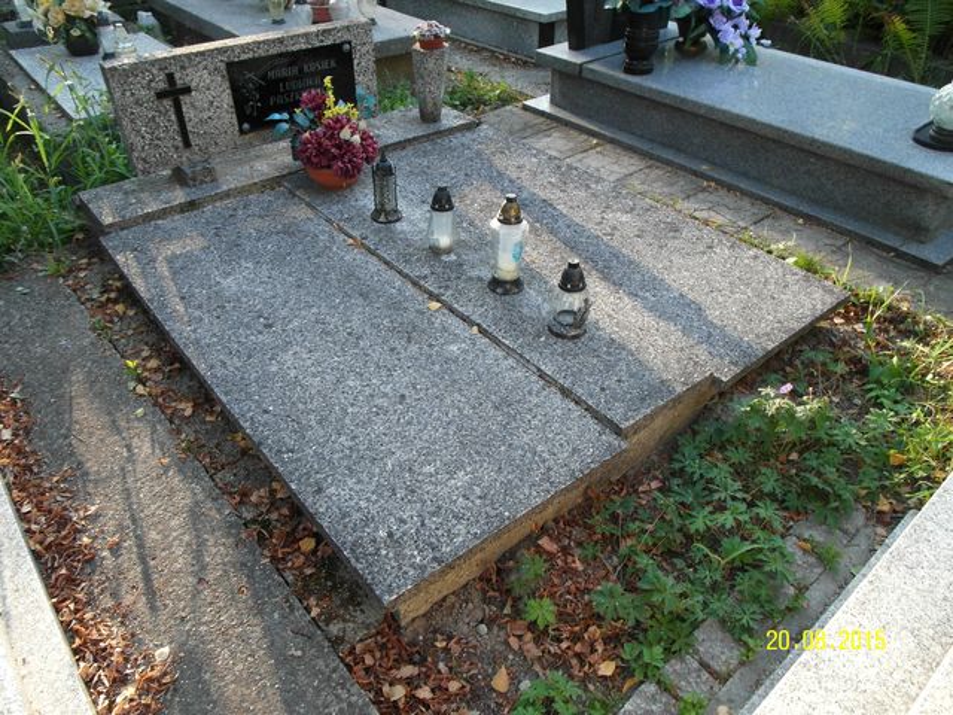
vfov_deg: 56.8
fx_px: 661
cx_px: 476
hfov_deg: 71.6
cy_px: 358
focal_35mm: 24
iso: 100
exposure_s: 1/60
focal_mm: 5.2
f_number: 3.4
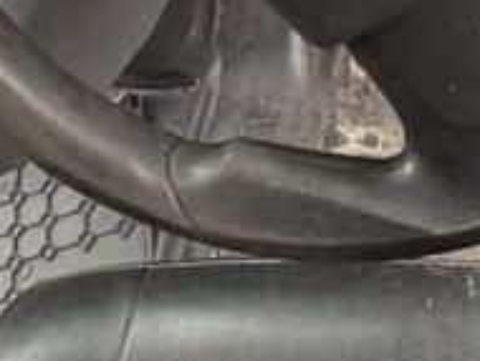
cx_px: 341
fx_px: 916
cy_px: -328
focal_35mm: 66
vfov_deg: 17.2
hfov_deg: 29.0
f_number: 2.2
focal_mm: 2.22
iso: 250
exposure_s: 1/60
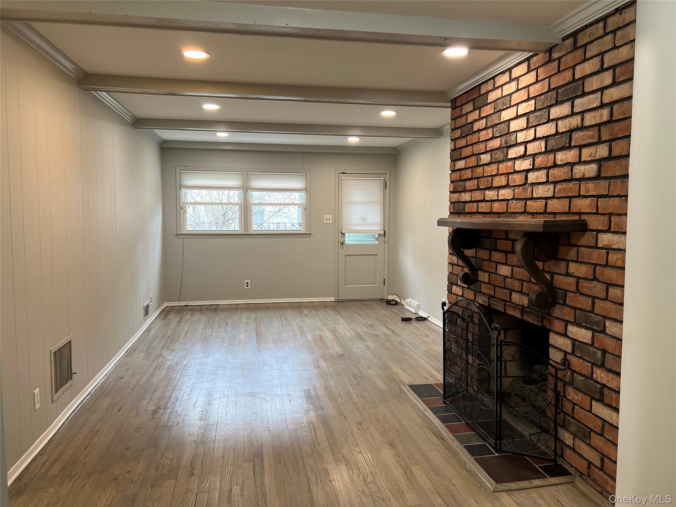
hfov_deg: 67.3
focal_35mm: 26
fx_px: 508
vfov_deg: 53.1
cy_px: 254
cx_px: 338
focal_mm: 5.7
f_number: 1.5
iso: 125
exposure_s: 1/120
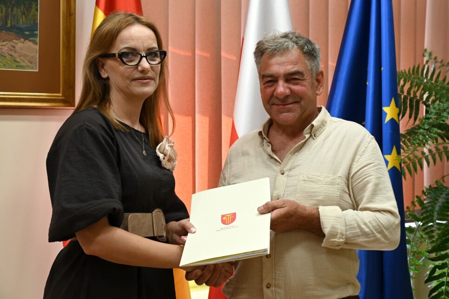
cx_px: 224
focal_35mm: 45
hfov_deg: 43.6
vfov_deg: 29.8
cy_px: 150
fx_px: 561
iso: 450
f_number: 5.3
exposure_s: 1/50
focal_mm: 45
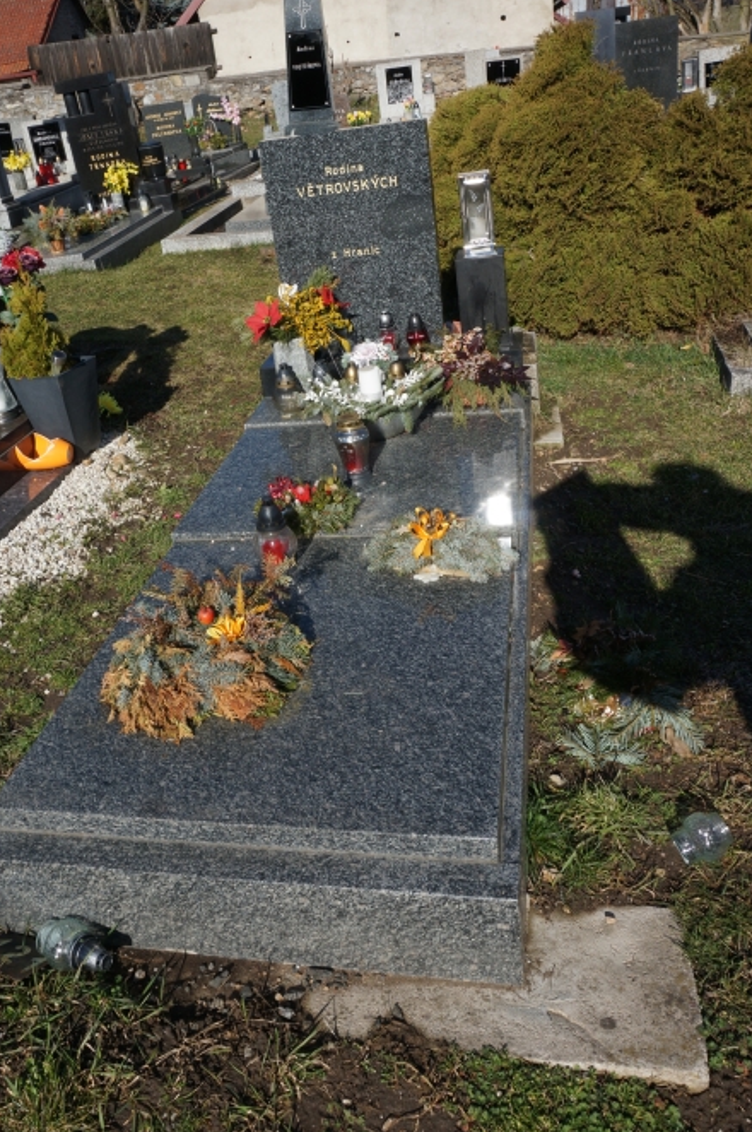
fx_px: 911
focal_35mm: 29
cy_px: 498
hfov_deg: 44.6
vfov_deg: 63.5
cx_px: 299
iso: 100
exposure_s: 1/100
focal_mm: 16
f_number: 16
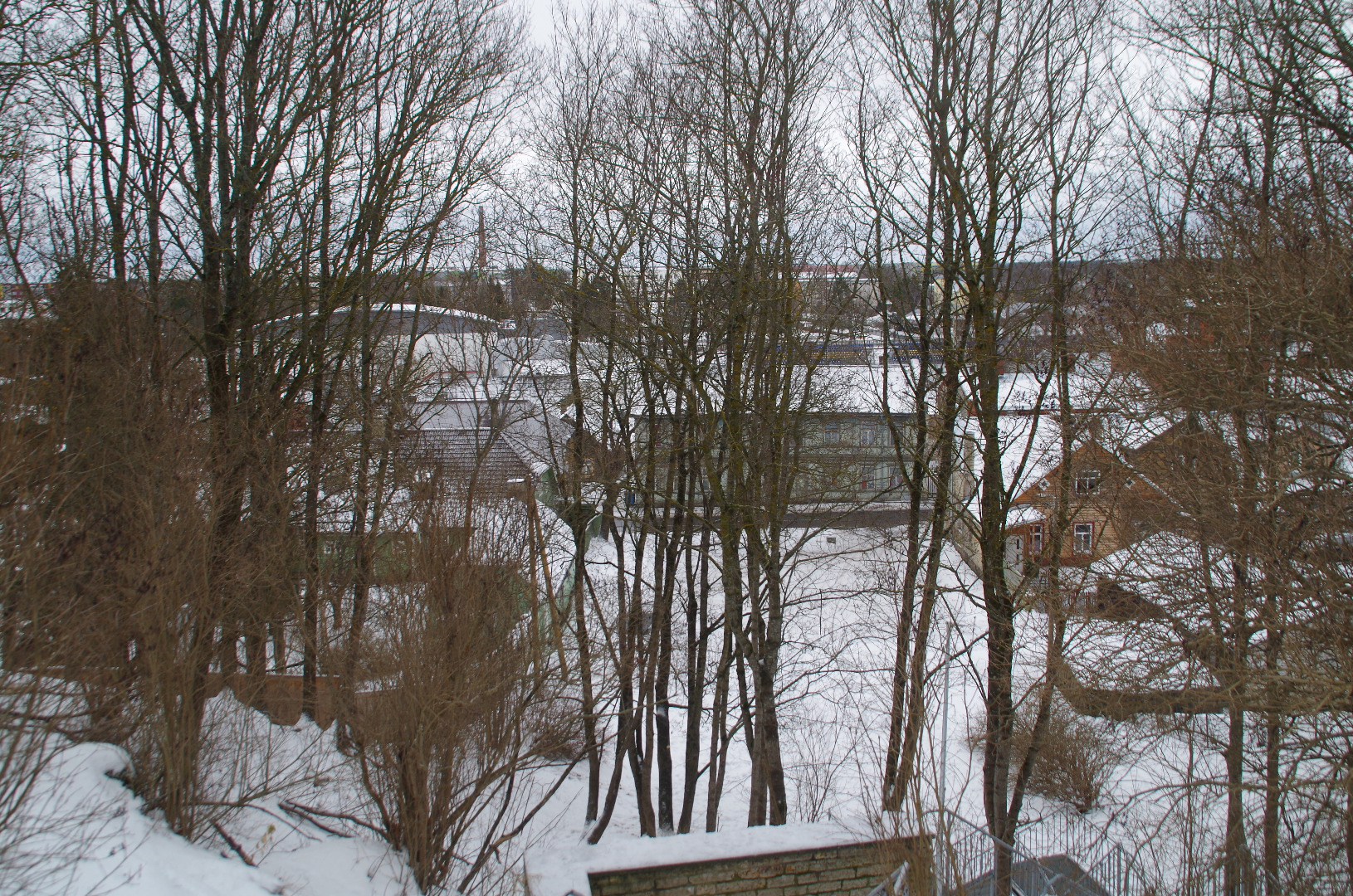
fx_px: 1350
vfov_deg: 36.7
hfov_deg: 53.2
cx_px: 676
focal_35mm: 36
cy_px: 448
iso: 250
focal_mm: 24
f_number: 8
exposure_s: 1/50
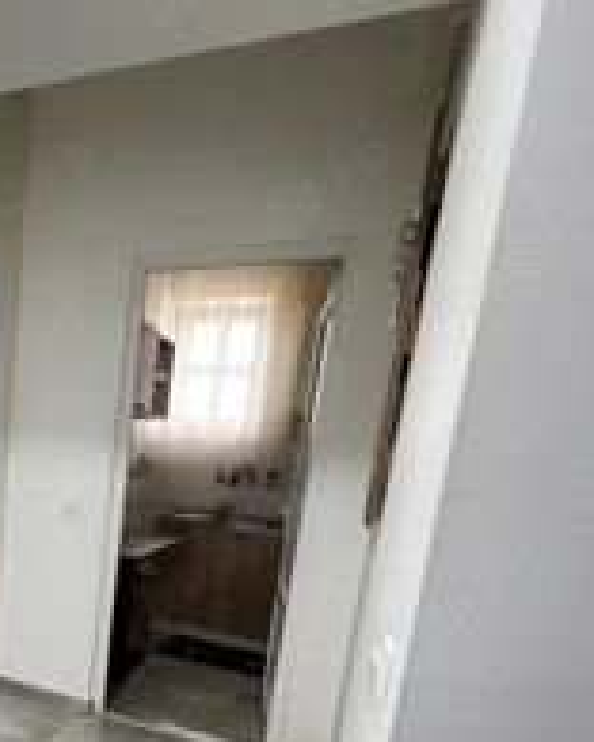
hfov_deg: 48.4
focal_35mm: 26
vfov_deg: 61.5
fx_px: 571
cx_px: 46
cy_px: 575
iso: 400
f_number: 1.8
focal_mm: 1.57
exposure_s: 1/50
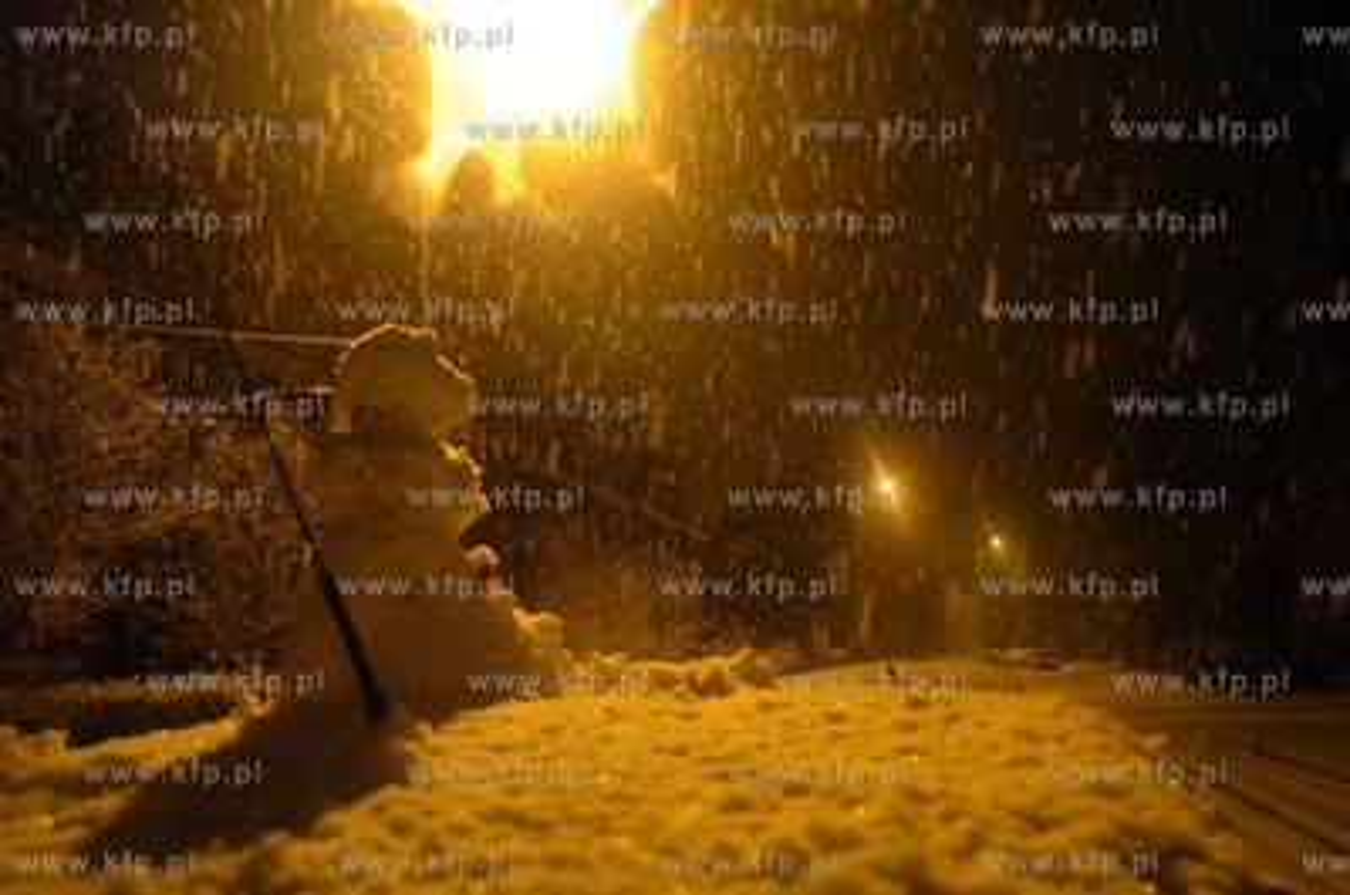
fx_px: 1123
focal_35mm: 30
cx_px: 675
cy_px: 448
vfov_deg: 43.4
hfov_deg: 62.0
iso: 640
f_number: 2.8
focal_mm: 20
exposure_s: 1/30
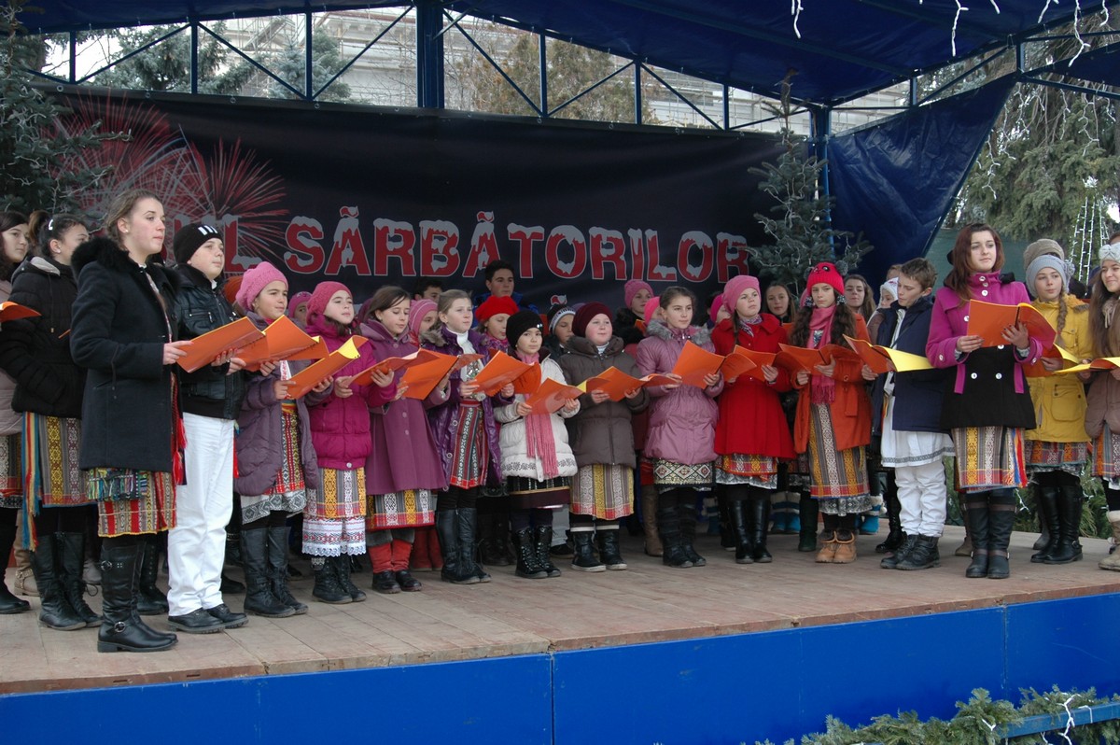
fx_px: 1306
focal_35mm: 42
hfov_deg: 46.4
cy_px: 372
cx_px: 560
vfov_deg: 31.8
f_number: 4.5
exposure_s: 1/80
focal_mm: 28
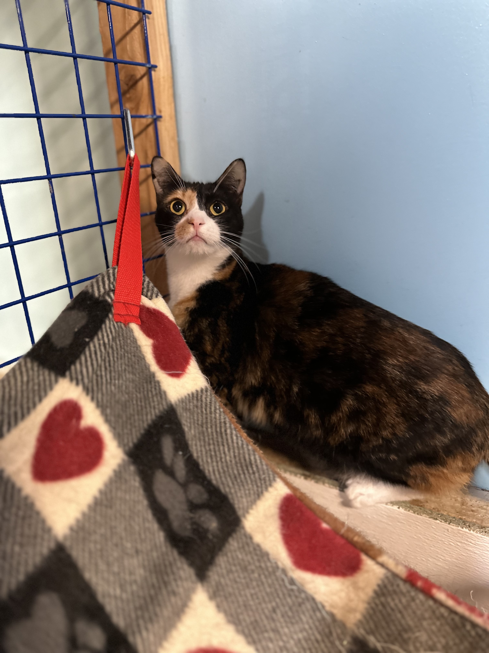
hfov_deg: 56.8
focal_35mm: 24
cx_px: 244
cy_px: 326
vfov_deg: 71.6
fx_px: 452
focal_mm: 6.86
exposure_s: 1/40
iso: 800
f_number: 1.78
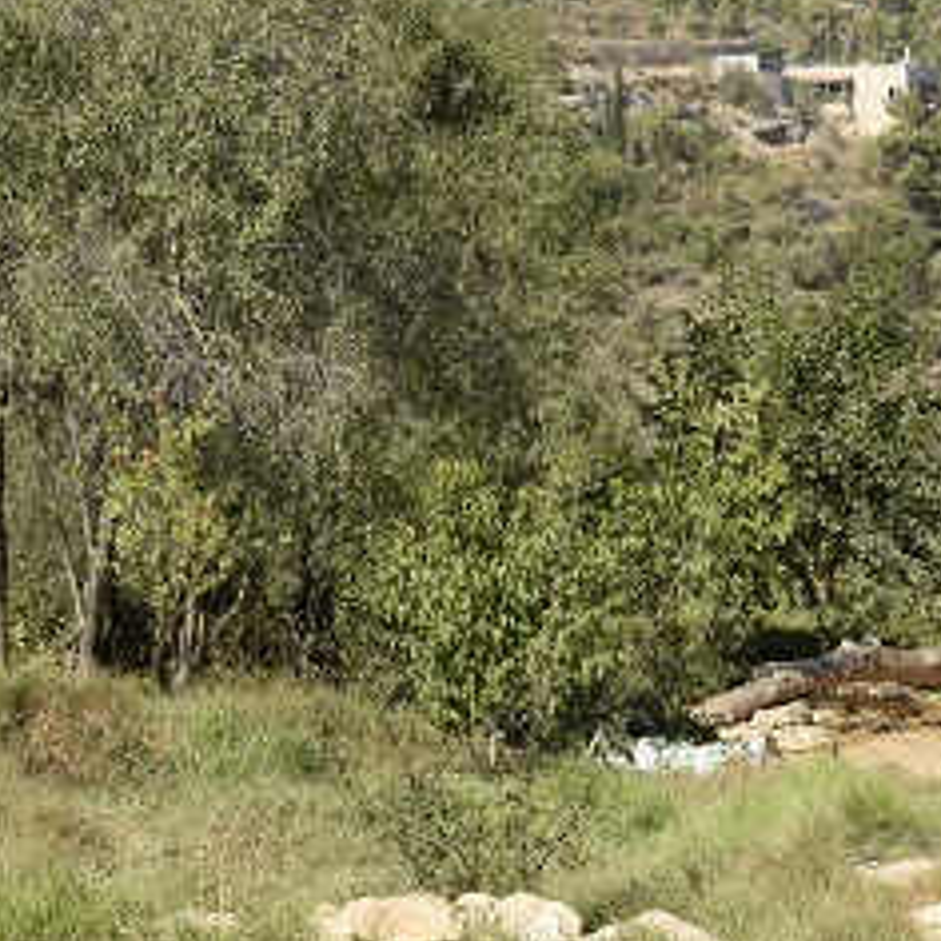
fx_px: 3168
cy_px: 209
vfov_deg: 16.8
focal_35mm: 103
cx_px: 526
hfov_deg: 16.9
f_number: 11
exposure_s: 1/500
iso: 400
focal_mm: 34
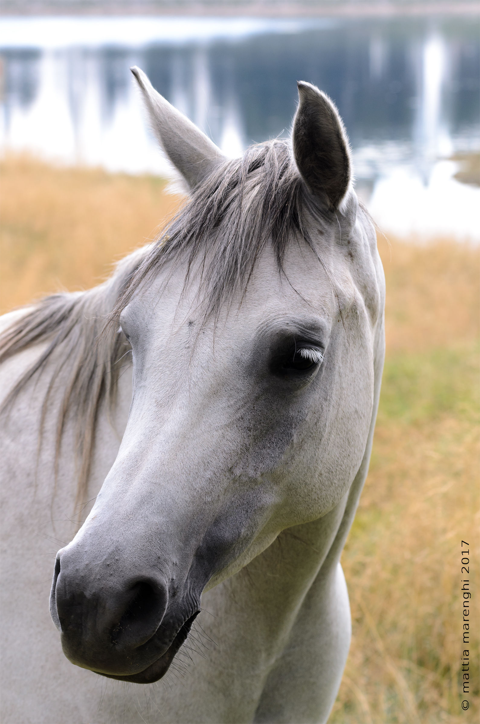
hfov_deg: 11.4
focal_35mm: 120
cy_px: 362
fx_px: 2411
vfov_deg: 17.1
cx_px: 240
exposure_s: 1/320
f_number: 9
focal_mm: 80
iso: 400
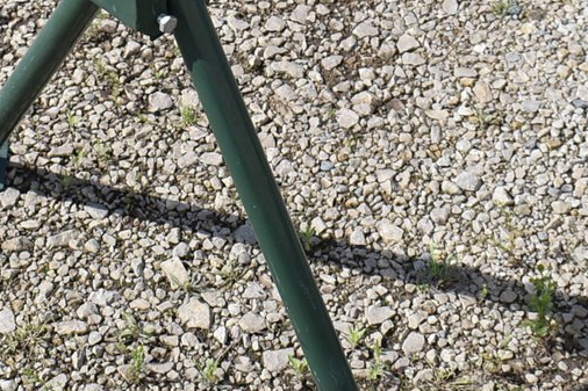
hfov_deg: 16.9
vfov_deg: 11.1
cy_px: -113
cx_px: 311
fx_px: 1976
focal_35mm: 121
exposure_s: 1/250
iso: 160
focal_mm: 24
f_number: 8
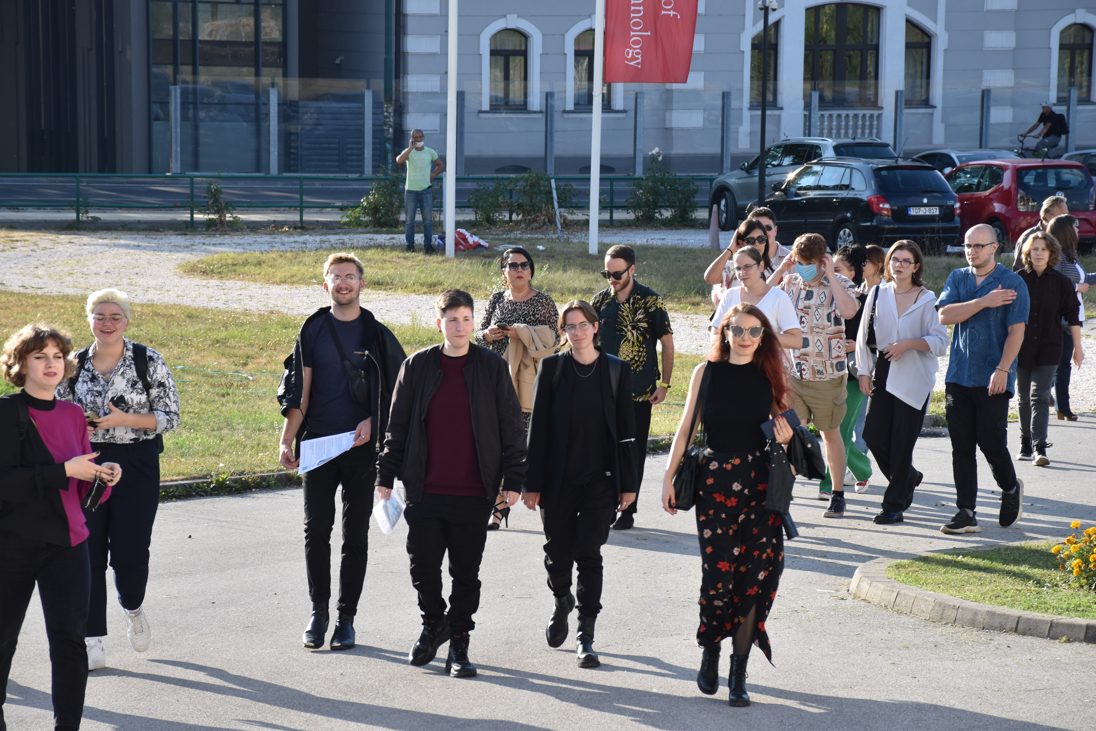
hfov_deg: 15.2
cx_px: 548
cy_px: 366
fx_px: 4110
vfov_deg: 10.2
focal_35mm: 135
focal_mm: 90
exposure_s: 1/250
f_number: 8
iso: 220
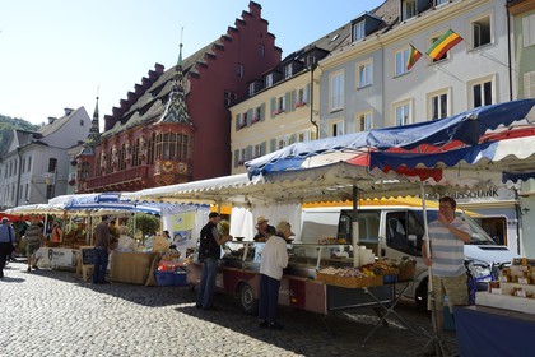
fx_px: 476
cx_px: 268
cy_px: 178
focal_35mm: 32
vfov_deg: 41.1
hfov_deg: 58.7
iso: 200
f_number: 10
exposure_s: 1/250
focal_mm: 32
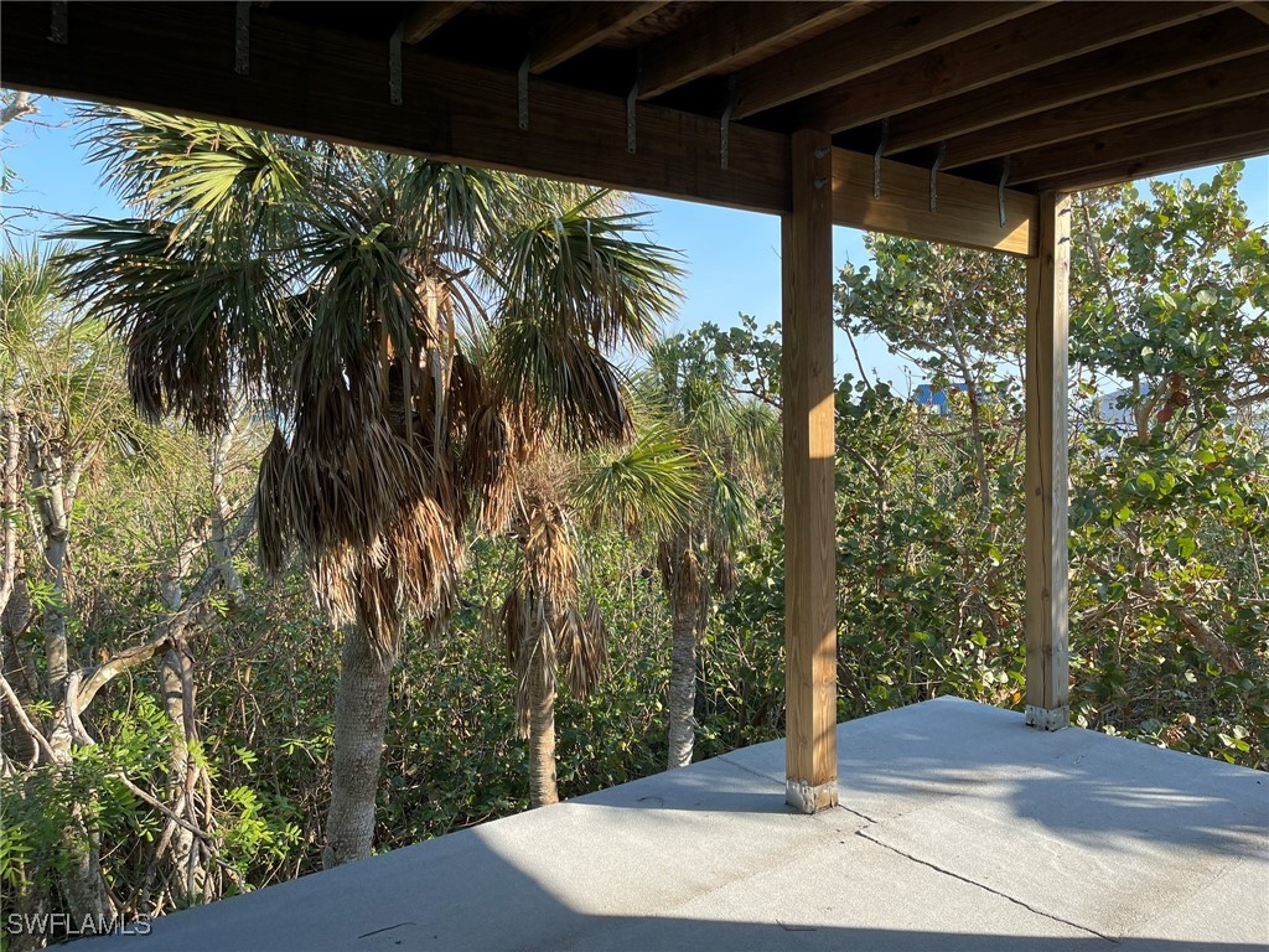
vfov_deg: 54.9
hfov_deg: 69.4
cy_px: 476
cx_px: 634
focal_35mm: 25
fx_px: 916
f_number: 1.6
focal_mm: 5.1
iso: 32
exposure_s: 1/867
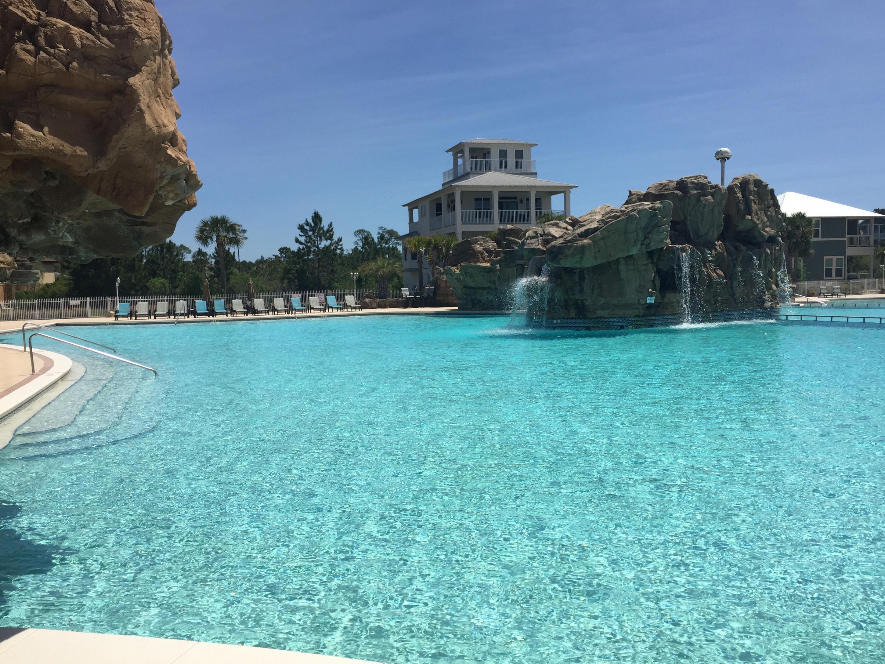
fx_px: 767
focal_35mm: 30
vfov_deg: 46.8
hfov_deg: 60.0
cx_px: 448
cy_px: 337
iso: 32
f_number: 2.2
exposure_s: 1/3968
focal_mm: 4.15
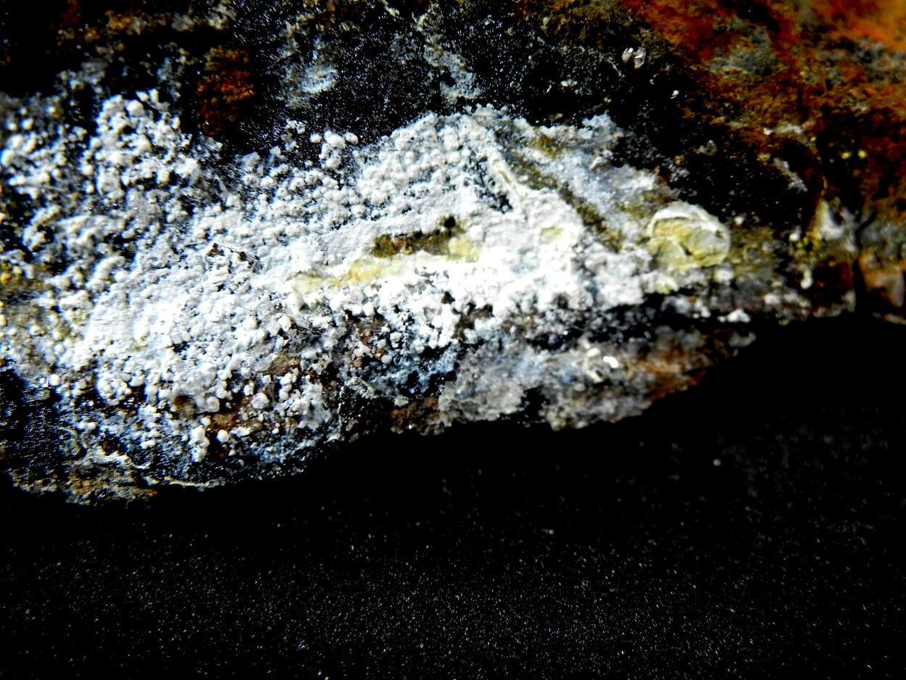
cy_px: 340
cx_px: 453
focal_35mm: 75
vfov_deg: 19.6
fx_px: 1963
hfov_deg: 26.0
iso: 160
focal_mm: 13.4
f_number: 4
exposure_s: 1/90.7
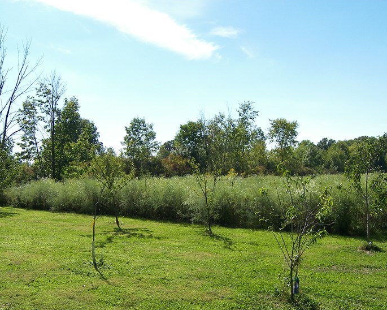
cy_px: 213
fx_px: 401
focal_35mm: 35
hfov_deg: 51.5
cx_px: 189
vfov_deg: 41.5
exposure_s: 1/800
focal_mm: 5
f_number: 2.8
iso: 50
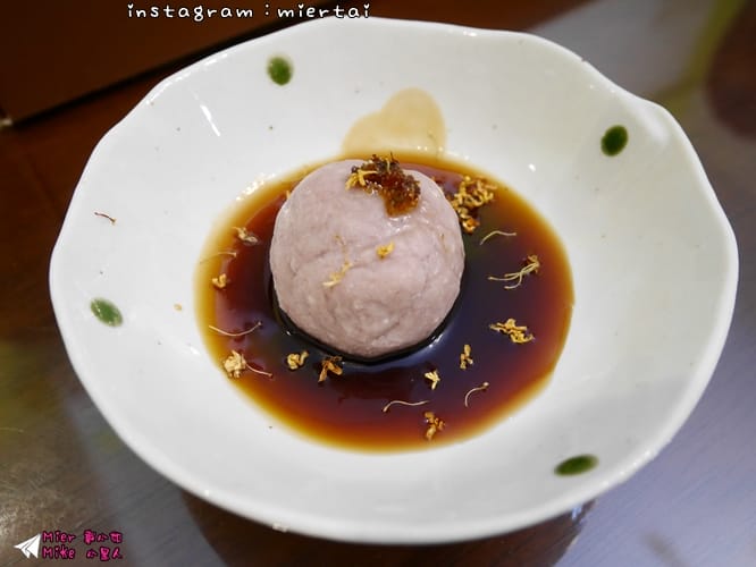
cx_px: 378
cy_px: 284
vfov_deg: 46.8
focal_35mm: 30
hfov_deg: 59.9
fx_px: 655
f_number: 3.7
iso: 1250
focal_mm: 15
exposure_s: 1/60
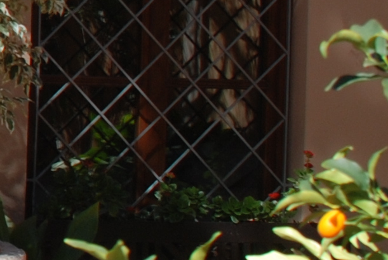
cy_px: -88
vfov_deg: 7.9
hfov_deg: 10.5
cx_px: -518
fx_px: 1845
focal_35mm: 171
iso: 100
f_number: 6.3
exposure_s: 1/160
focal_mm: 18
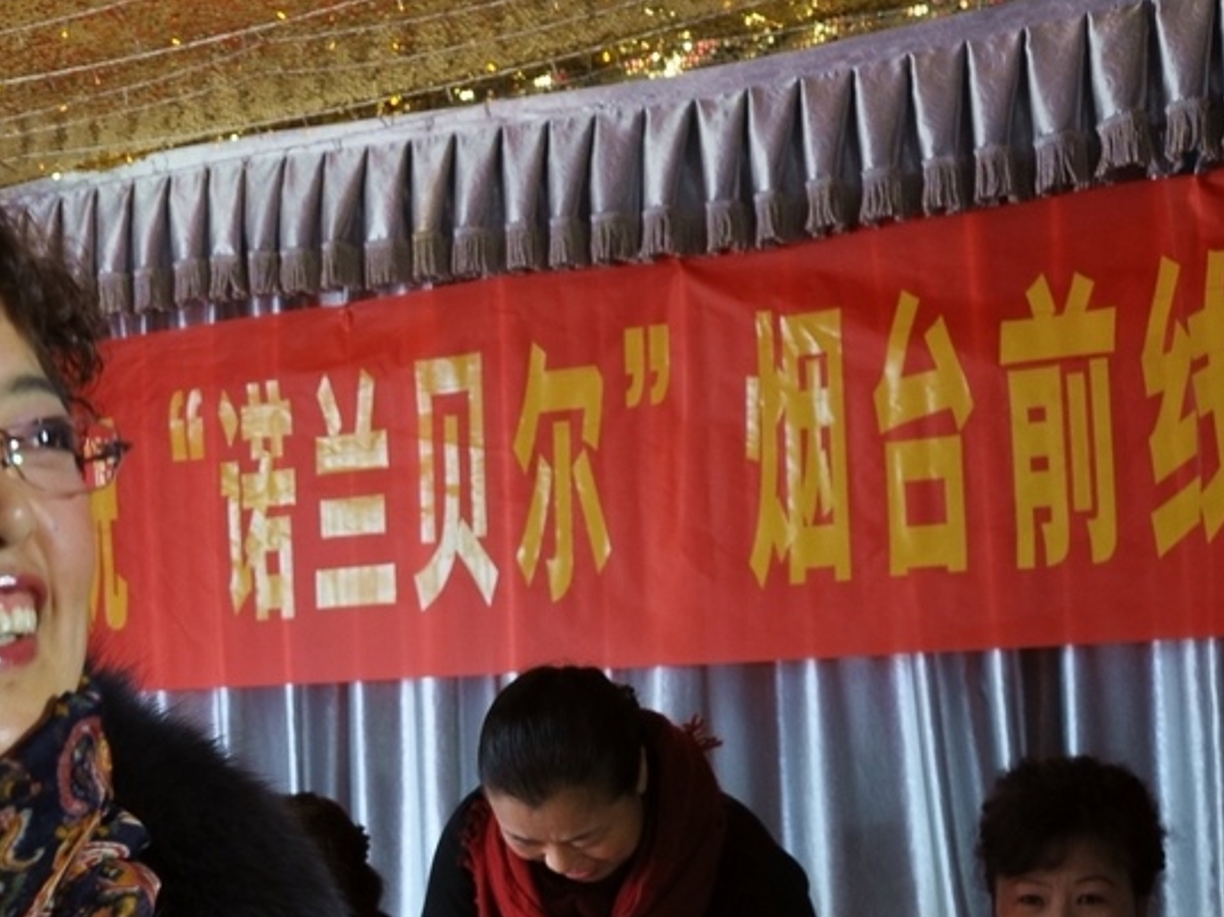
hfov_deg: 26.5
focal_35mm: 71
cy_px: 835
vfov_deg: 20.3
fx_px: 2509
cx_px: 134
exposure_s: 1/25
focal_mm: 22
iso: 320
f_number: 5.6
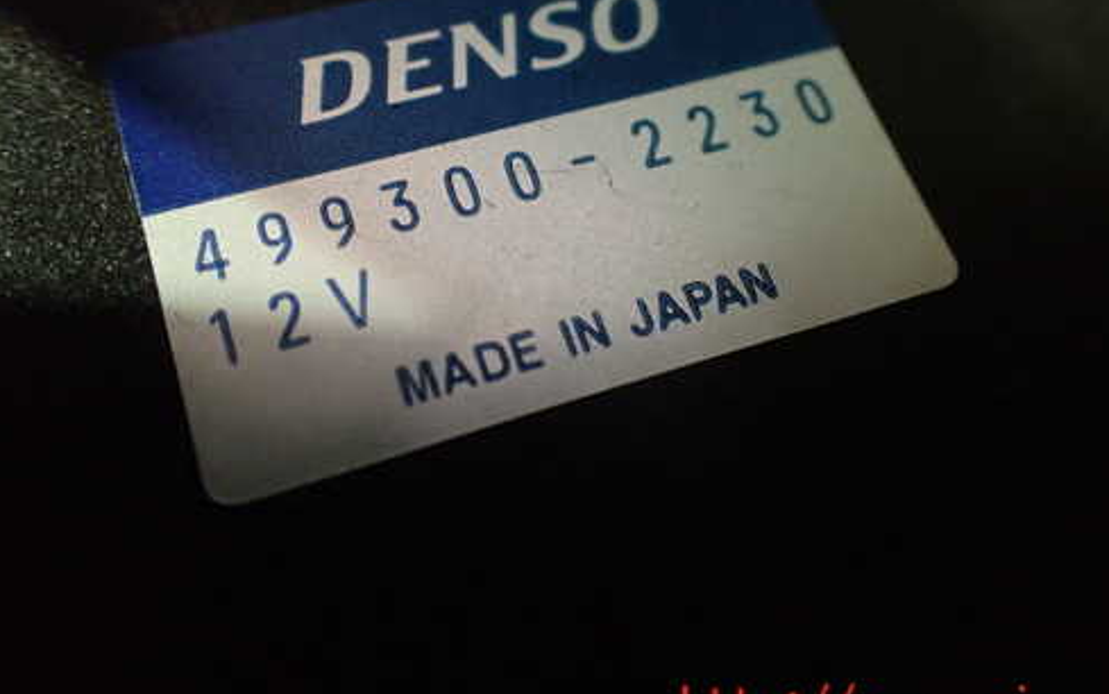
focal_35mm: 39
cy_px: 227
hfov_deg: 50.3
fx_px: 1179
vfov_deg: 32.5
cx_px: 513
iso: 800
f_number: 2.3
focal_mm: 5.4
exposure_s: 1/40
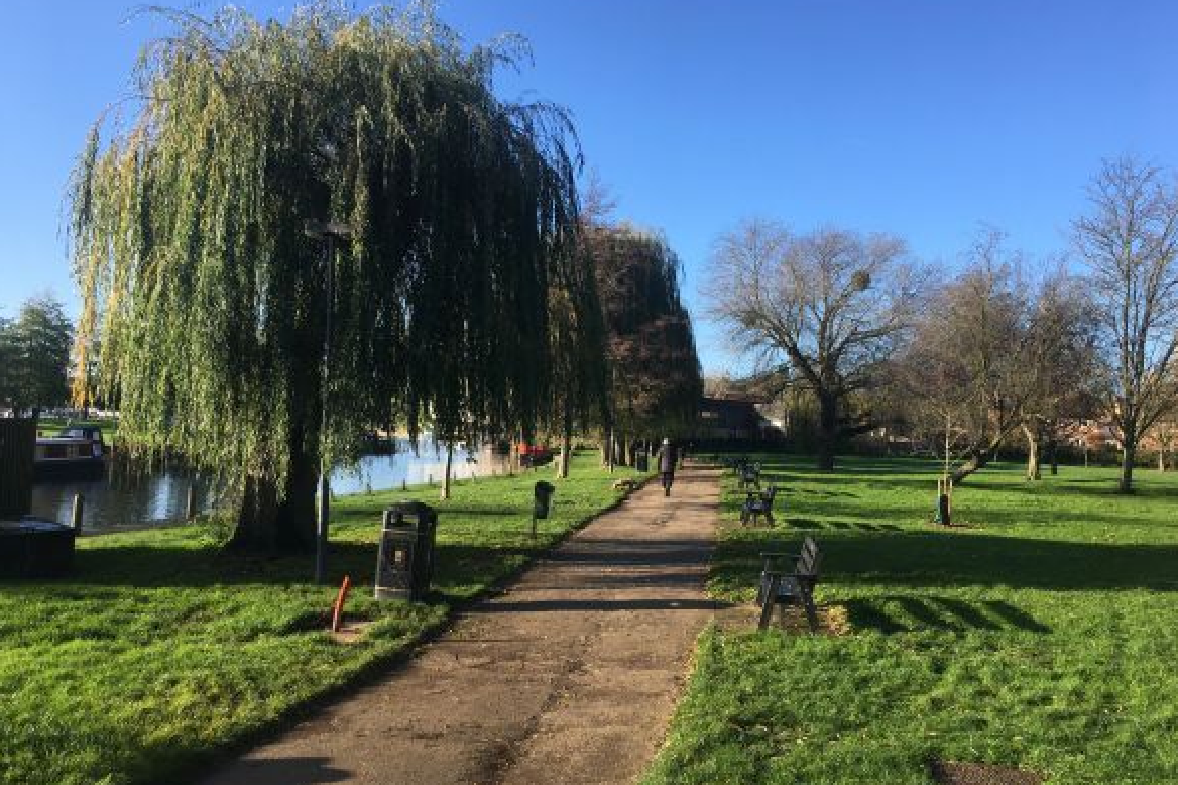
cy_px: 396
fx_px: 1014
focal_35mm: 31
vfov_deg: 42.3
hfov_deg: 60.3
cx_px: 593
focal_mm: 4.15
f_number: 2.2
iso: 25
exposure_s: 1/725
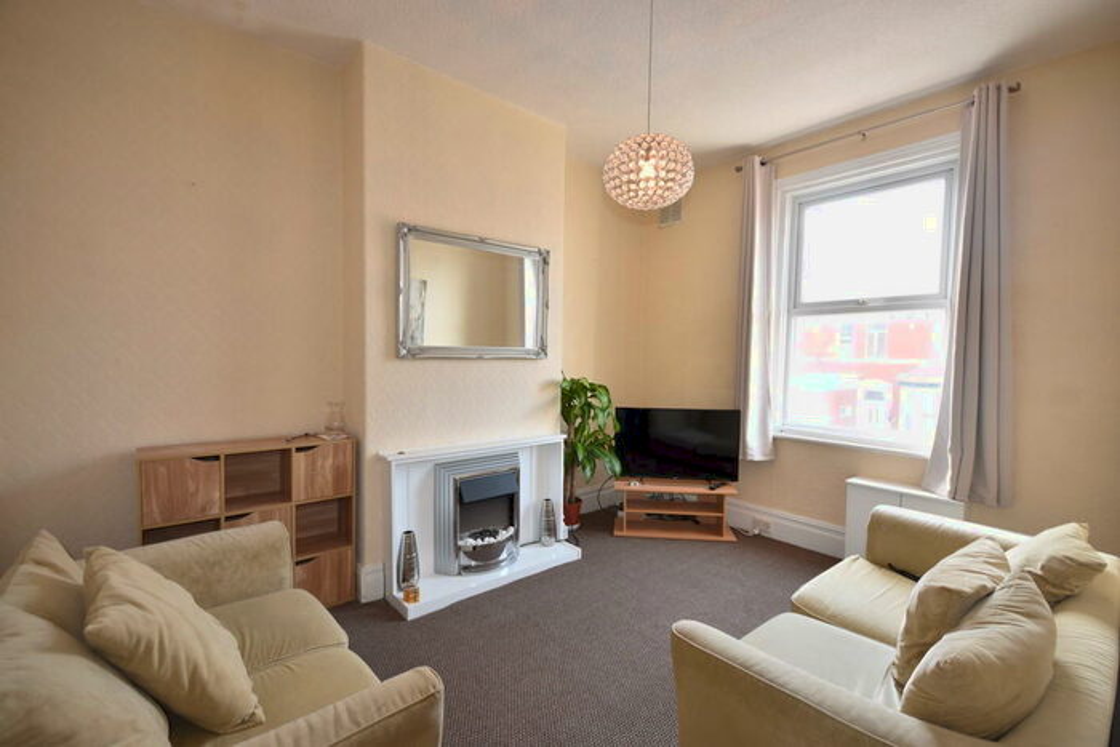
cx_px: 560
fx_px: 467
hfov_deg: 100.4
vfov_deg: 77.4
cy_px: 374
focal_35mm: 15
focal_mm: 10
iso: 100
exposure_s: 1/20
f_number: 4
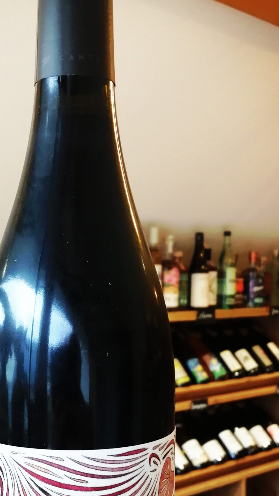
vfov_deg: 41.6
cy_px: 327
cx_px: 68
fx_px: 645
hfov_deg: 24.1
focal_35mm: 49
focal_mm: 3.62
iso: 125
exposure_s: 1/33.3
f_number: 1.8
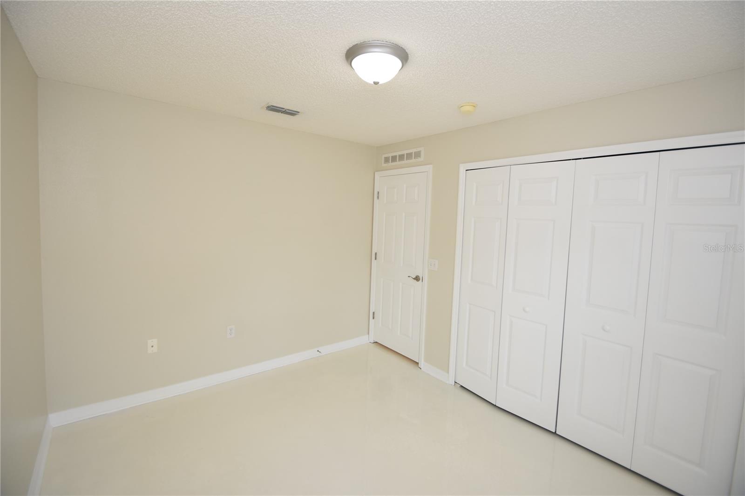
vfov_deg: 77.3
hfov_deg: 100.4
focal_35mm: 15
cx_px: 372
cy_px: 248
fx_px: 310
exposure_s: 1/60
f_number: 4
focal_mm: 10
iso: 200
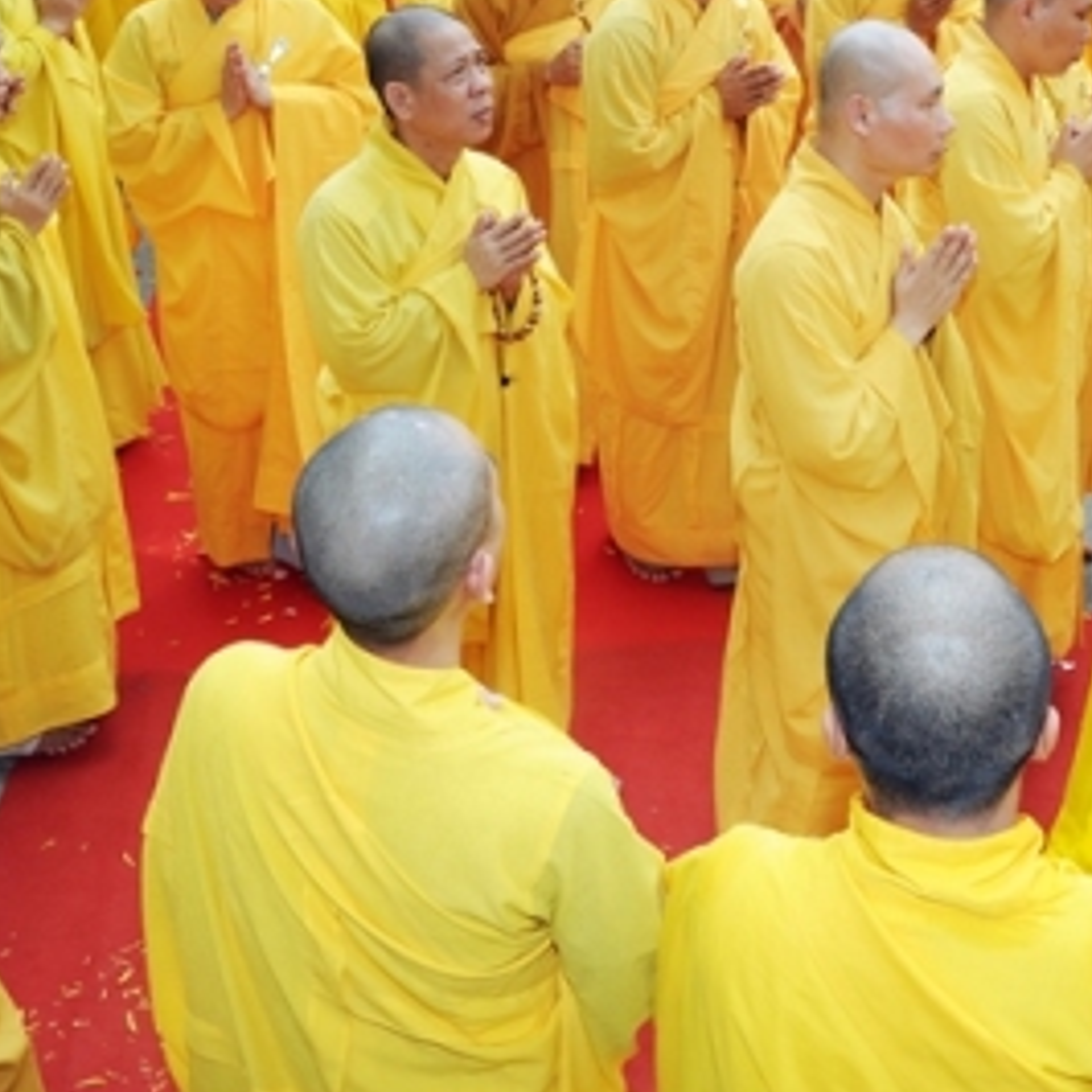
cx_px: 862
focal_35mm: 49
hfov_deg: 33.7
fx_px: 1749
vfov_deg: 34.4
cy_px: 384
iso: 320
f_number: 11
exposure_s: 1/80
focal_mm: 24
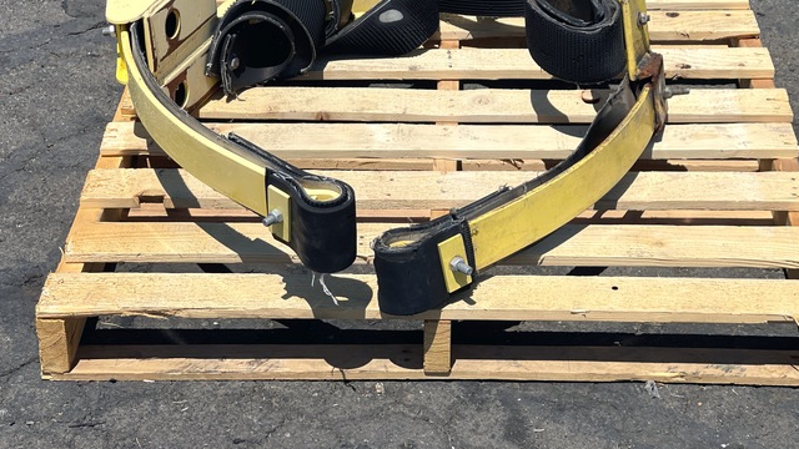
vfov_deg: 14.2
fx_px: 1801
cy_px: 154
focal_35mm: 85
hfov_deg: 25.0
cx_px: 409
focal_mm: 7.5
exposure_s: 1/3040
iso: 32
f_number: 2.2
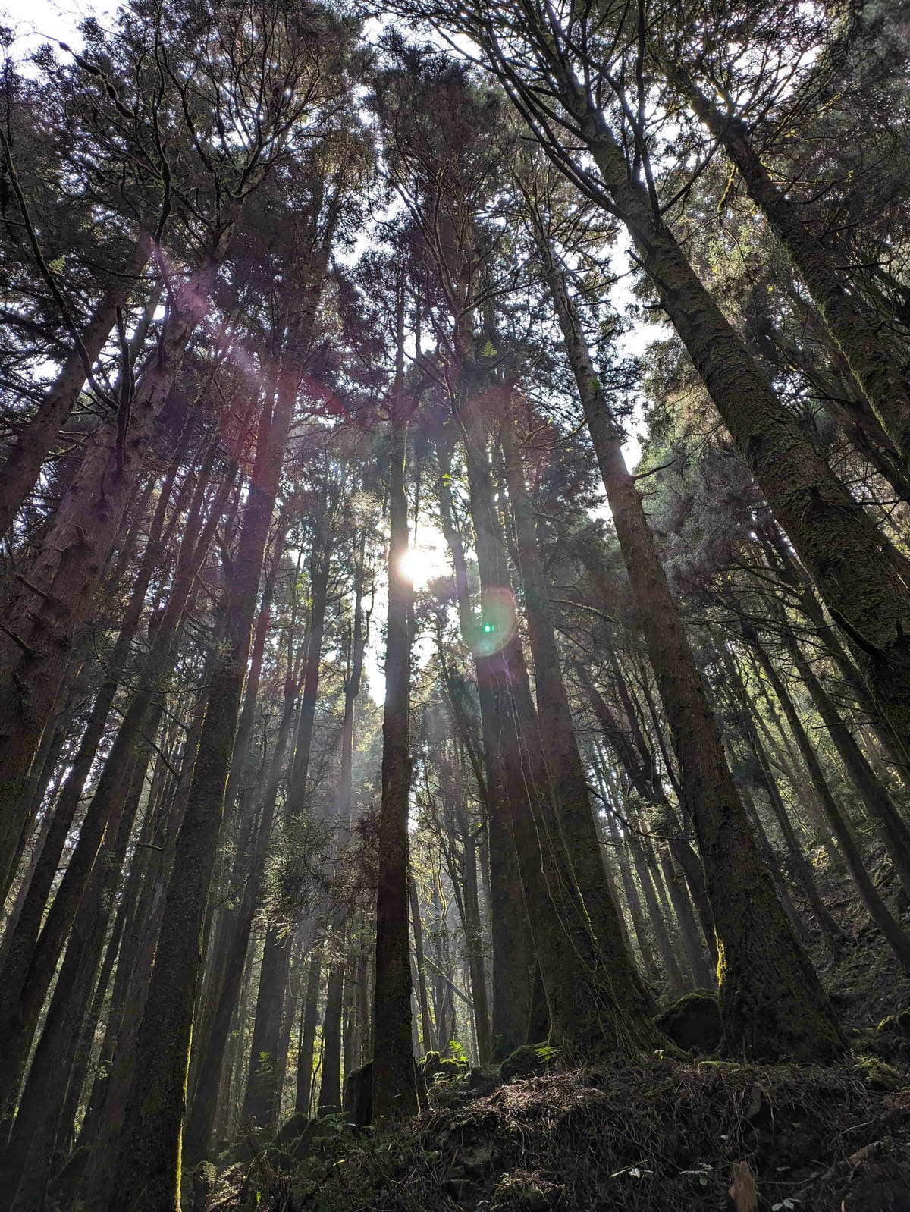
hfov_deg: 54.9
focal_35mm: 25
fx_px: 876
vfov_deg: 69.4
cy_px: 606
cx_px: 455
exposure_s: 1/350
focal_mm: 5.43
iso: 55
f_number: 1.89
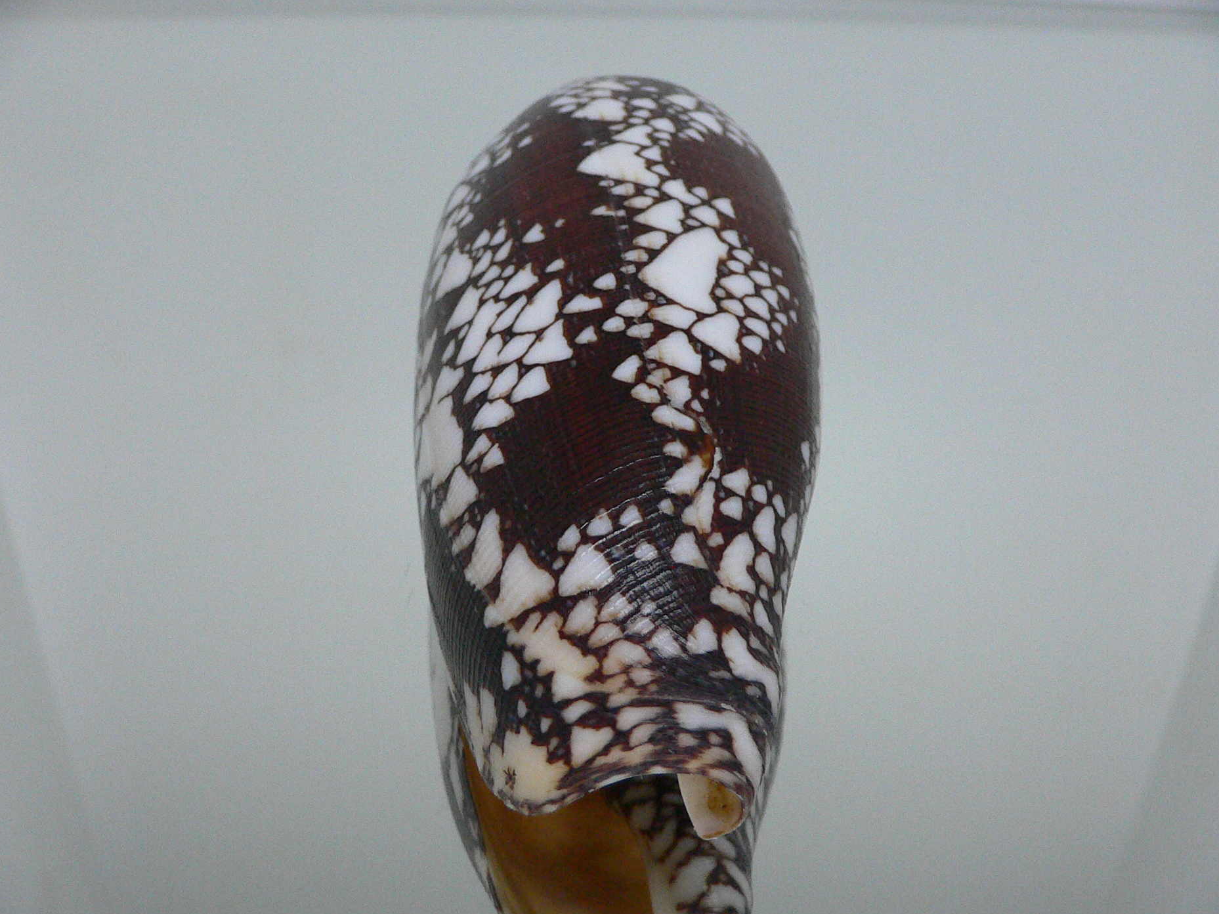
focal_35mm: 38
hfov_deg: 49.0
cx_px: 599
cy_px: 469
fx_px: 1338
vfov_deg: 37.7
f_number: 2.8
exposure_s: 1/60
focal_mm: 4.6
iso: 200
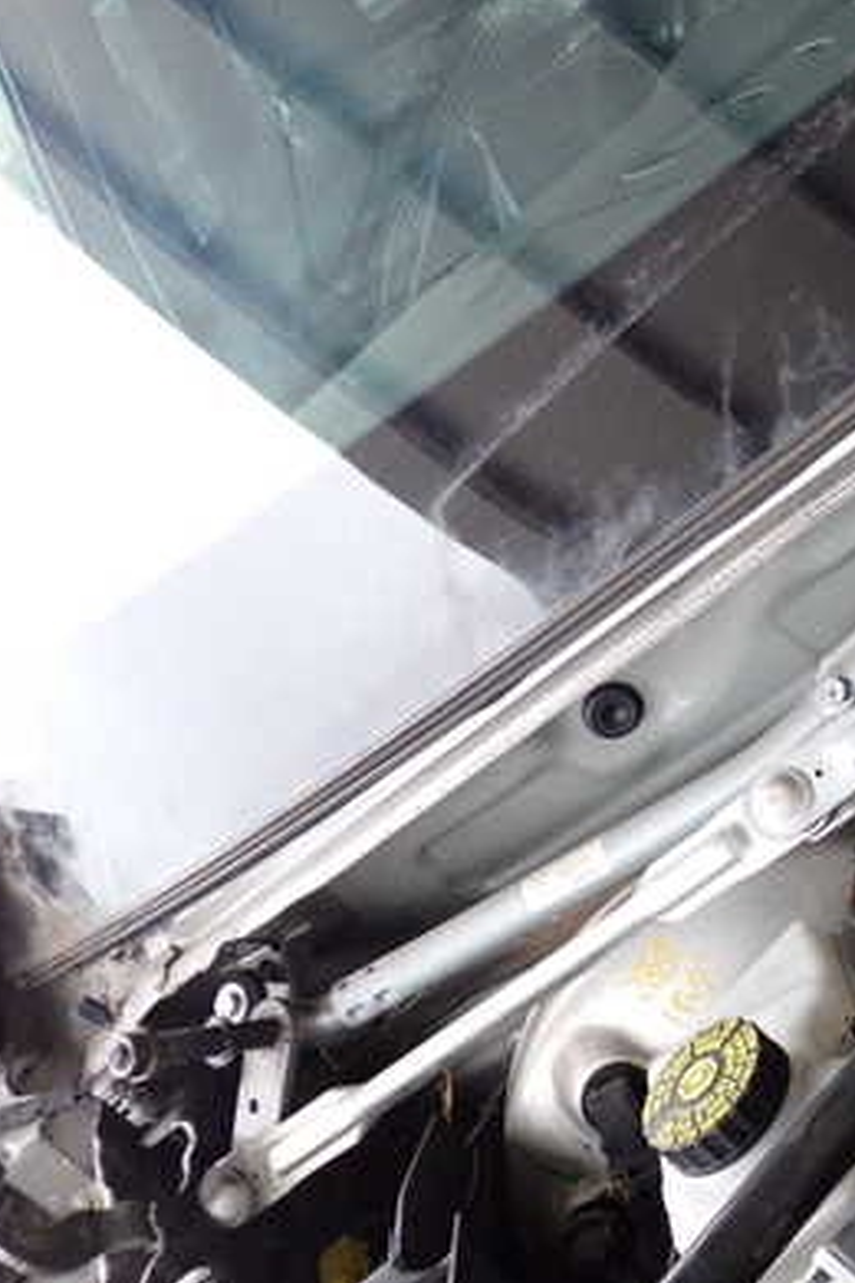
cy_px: 546
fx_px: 1710
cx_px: 934
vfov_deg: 41.0
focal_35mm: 48
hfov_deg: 26.0
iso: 800
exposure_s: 1/125
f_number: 2.3
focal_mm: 5.4
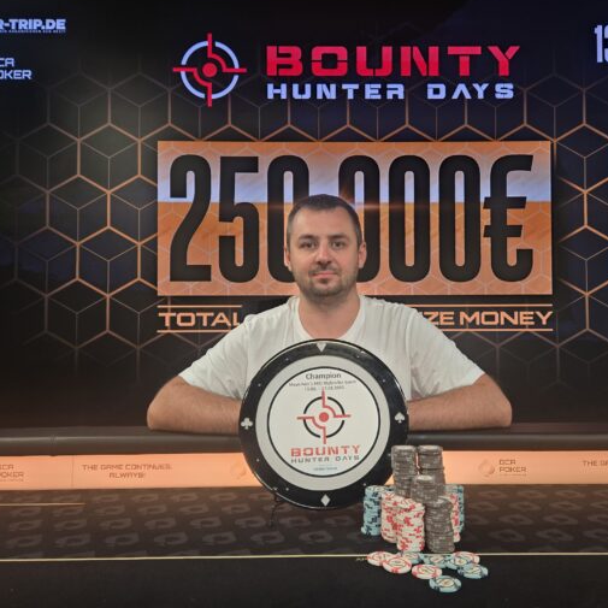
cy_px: 296
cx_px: 342
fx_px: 556
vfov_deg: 57.3
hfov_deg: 57.1
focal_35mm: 28
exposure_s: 1/50
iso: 50
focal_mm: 5.4
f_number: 1.8
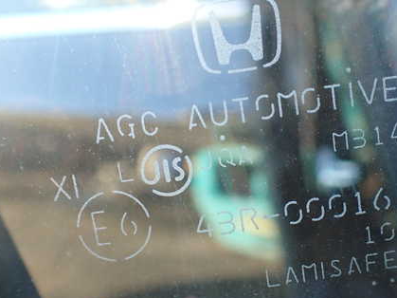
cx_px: 247
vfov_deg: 33.5
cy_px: 176
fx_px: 493
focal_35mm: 43
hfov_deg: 43.5
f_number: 2.3
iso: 200
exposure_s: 1/125
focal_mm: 5.4
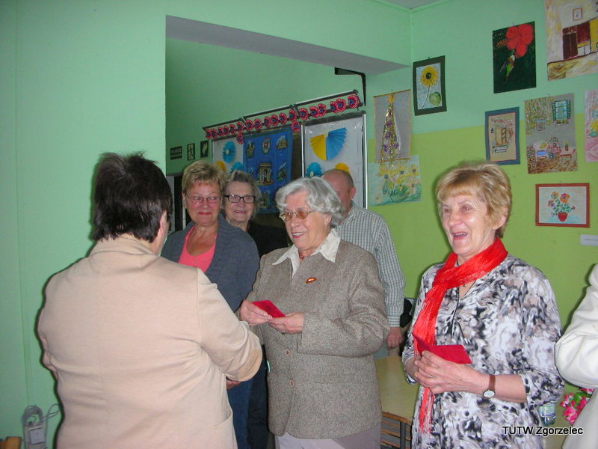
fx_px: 605
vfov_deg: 40.7
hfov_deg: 52.6
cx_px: 299
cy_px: 224
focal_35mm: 35
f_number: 3
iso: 122
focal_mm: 5.8
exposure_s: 1/60.1
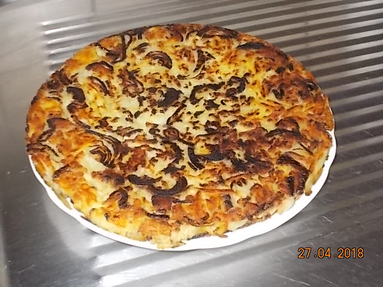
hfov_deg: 38.2
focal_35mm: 50
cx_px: 192
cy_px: 144
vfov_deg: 29.1
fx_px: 553
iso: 200
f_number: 4.5
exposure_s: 1/30
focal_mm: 9
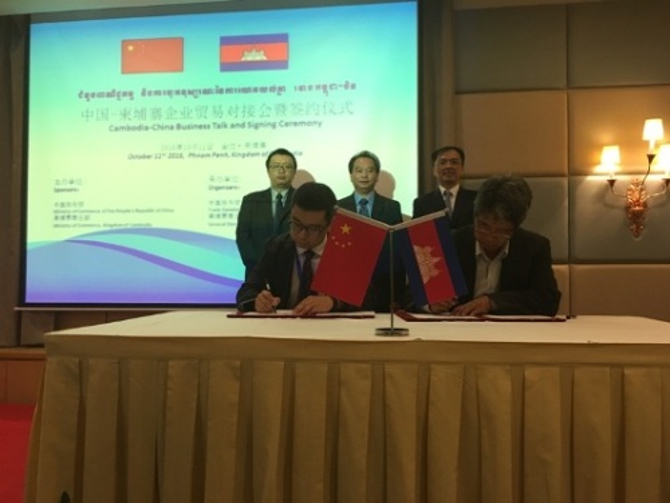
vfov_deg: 48.2
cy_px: 252
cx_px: 335
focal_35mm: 29
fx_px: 561
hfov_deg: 61.7
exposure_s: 1/33
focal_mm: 4.15
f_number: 2.2
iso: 125
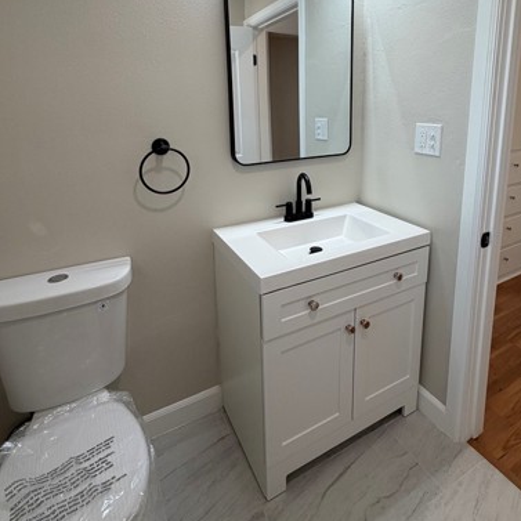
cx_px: 287
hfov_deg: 71.9
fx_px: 358
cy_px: 171
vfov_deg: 70.0
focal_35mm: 21
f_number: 2.2
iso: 100
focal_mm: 2.22
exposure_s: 1/120
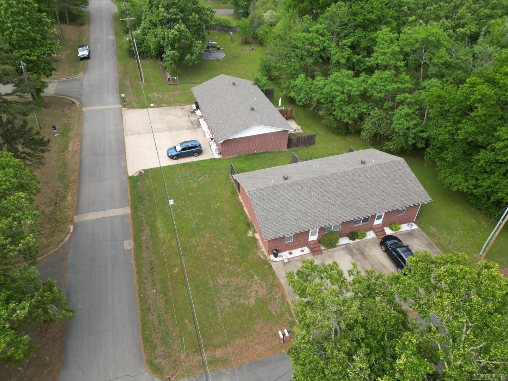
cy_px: 190
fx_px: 352
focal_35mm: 24
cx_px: 254
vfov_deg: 56.8
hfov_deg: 71.6
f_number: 1.7
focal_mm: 6.72
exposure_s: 1/725
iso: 110
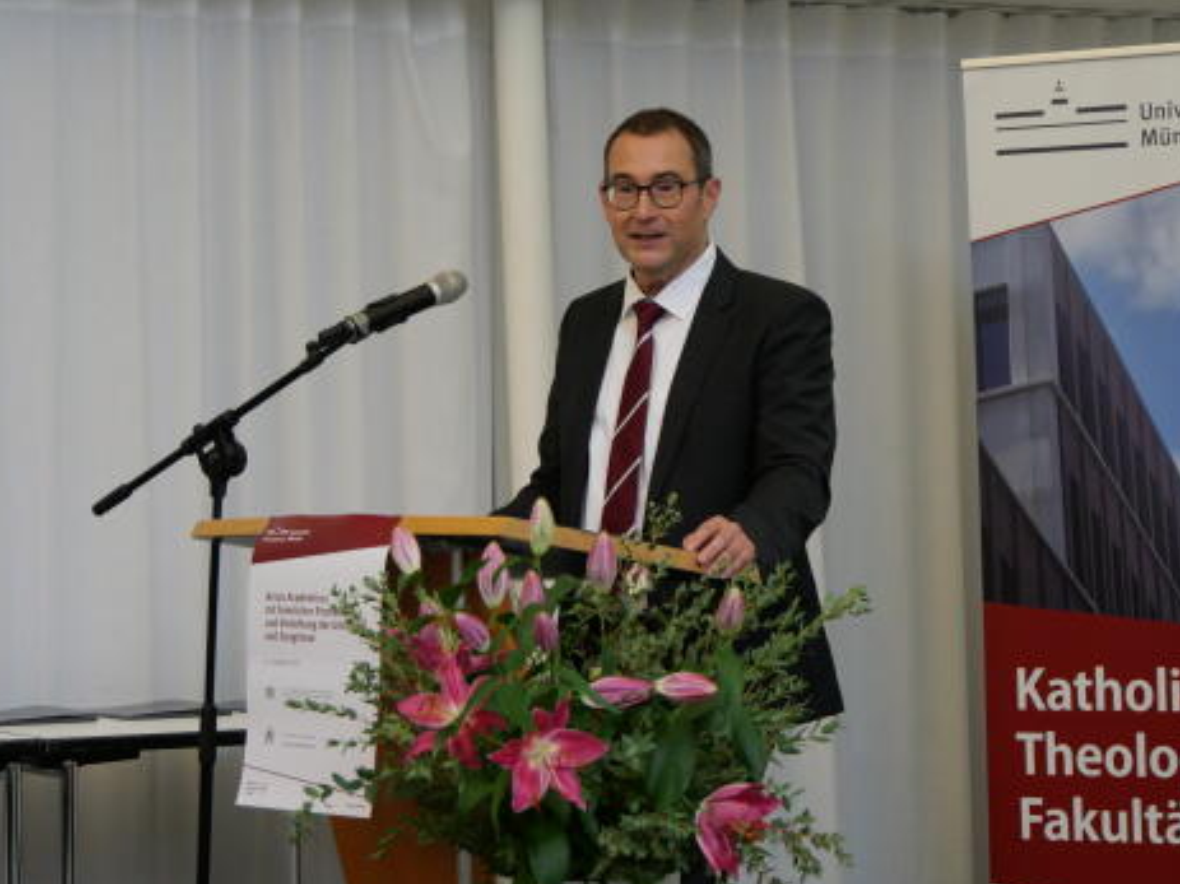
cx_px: 601
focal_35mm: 105
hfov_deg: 18.7
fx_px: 3578
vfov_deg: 14.1
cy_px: 420
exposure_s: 1/100
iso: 800
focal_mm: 46
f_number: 4.9
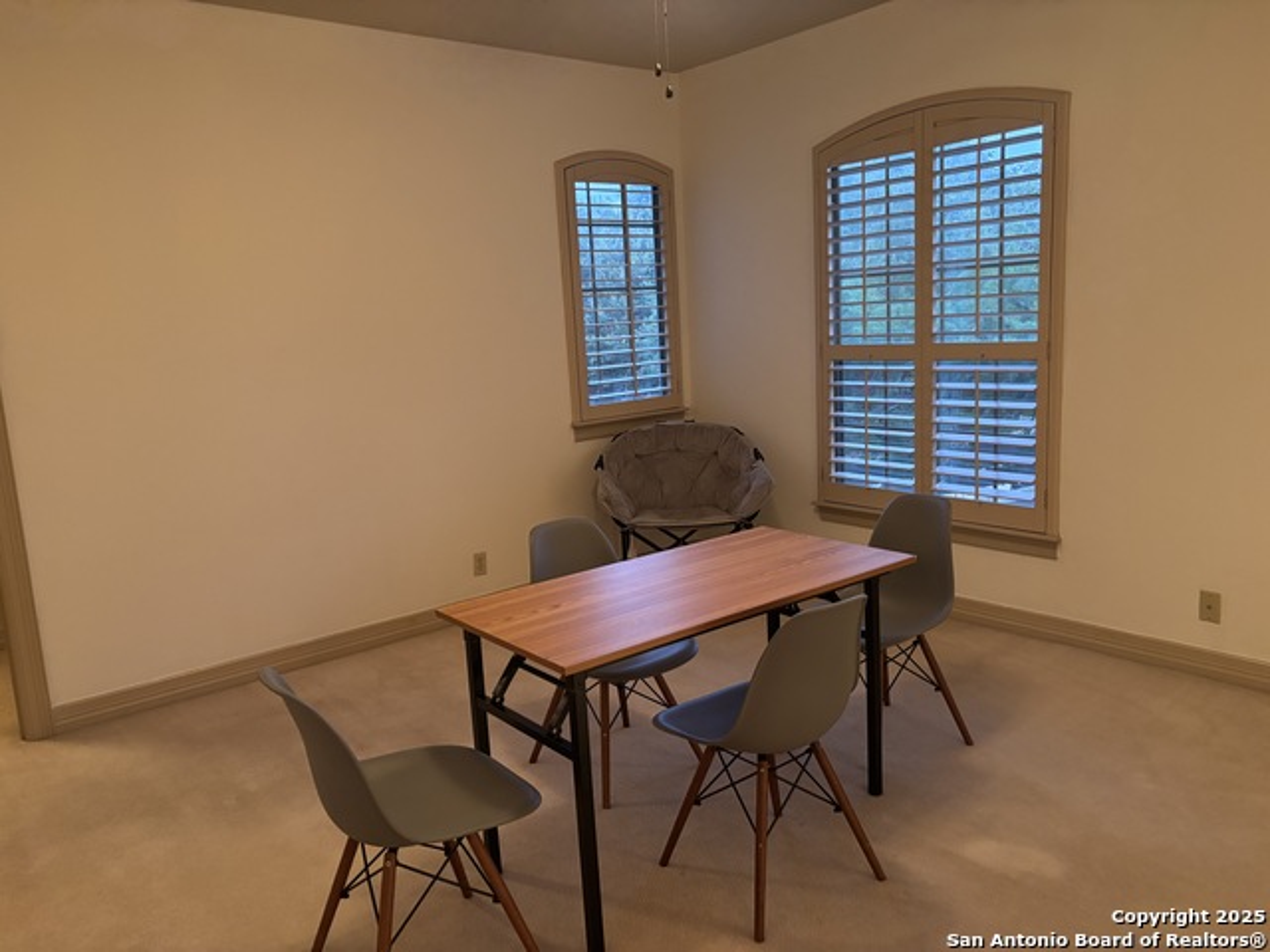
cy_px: 476
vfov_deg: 53.1
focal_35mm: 26
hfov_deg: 67.3
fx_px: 954
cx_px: 635
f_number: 1.6
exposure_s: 1/40
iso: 500
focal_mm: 5.96
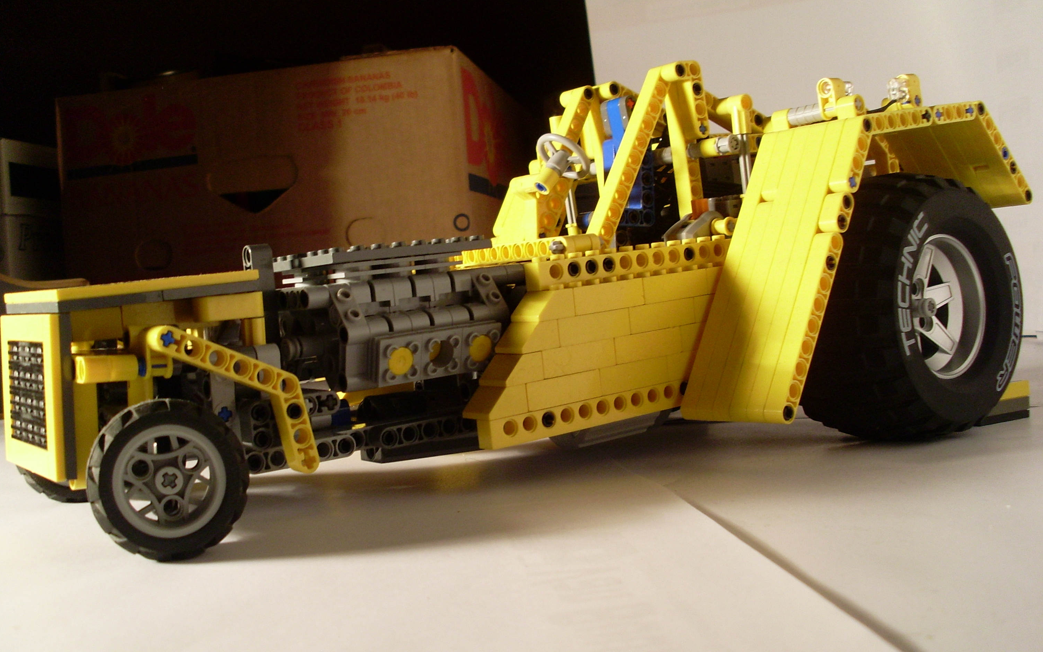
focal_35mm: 41
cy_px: 328
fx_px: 1165
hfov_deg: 48.2
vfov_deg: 31.2
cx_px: 520
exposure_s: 1/90
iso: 100
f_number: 3
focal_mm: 6.3
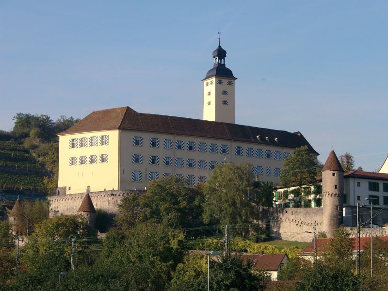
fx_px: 1110
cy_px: 146
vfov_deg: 14.9
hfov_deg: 19.8
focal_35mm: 99
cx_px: 194
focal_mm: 20.5
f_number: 4
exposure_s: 1/534
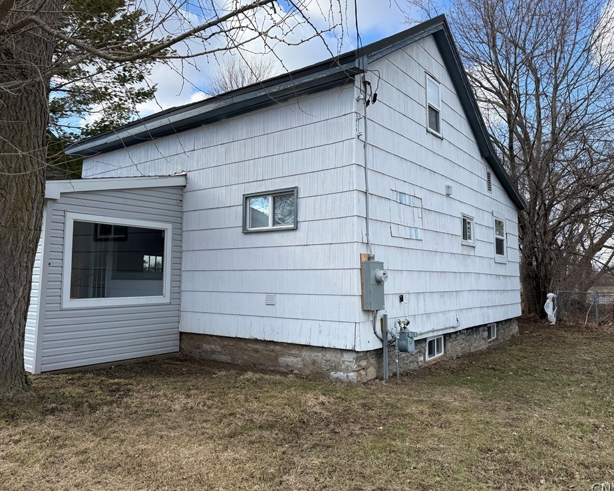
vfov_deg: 54.9
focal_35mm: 26
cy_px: 244
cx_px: 296
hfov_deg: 66.0
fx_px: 472
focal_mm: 6.76
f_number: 1.78
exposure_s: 1/1812
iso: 80
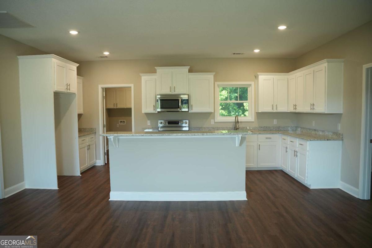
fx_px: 248
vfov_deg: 53.1
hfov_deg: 73.7
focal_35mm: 24
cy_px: 124
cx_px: 186
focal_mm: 24
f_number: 2.8
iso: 800
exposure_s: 1/200
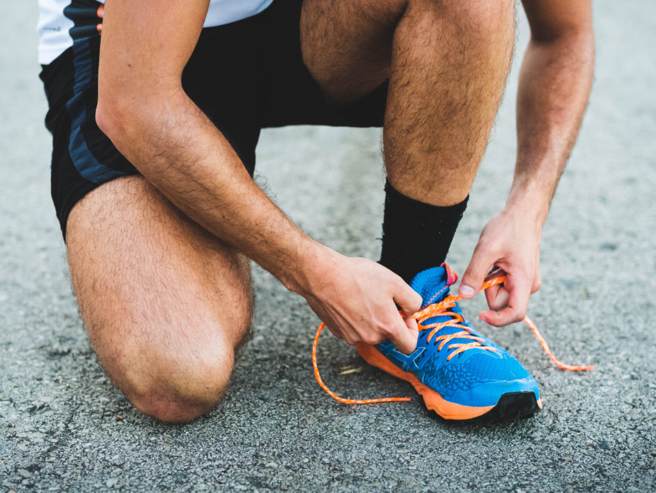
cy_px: 246
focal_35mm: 112
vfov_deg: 13.2
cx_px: 328
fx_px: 2123
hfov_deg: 17.6
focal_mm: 56
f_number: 1.8
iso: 1600
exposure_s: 1/4000
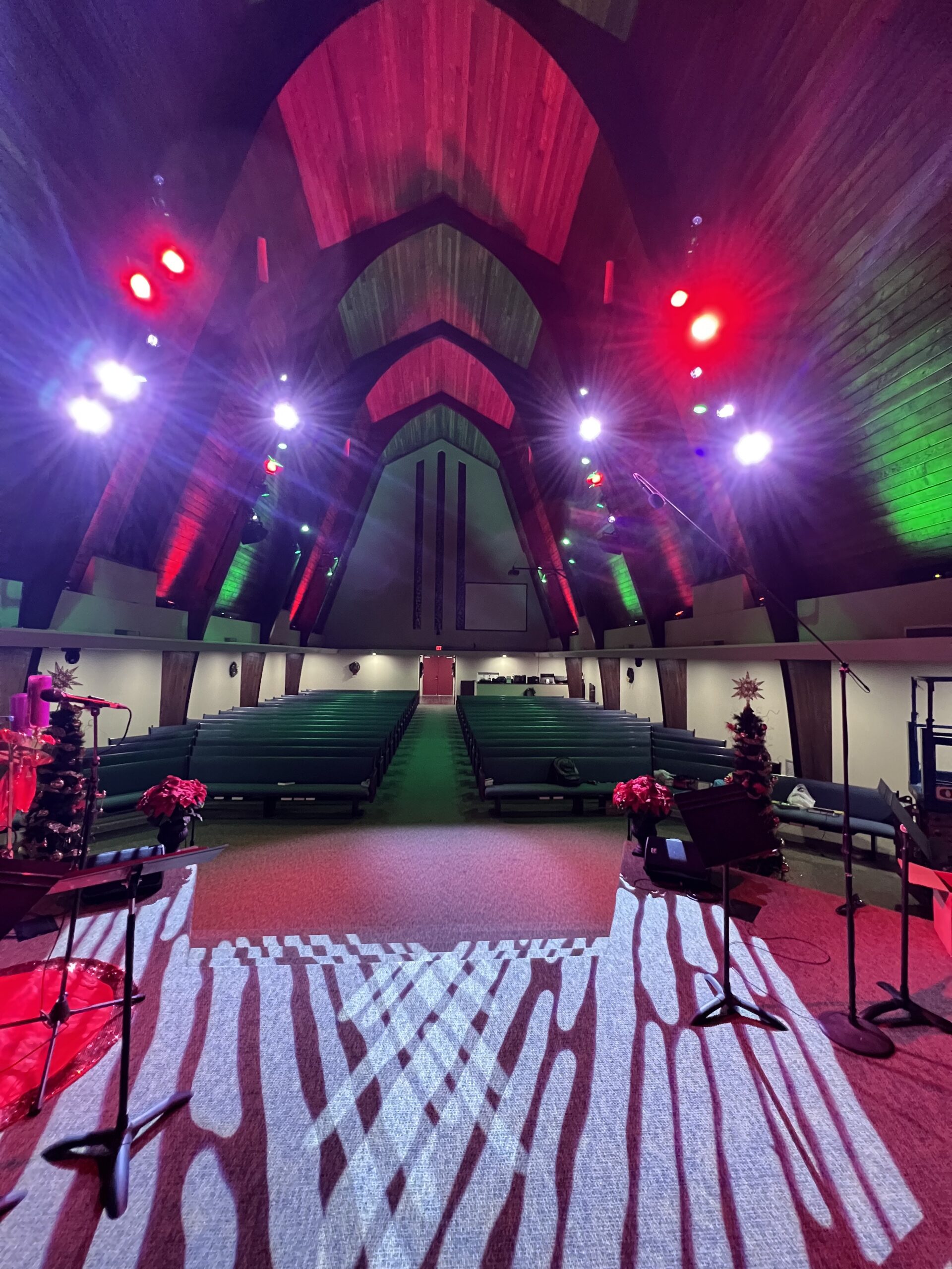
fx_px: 477
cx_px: 476
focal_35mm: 13
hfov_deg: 89.9
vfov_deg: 106.2
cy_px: 634
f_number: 1.8
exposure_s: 1/60
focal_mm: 1.57
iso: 800
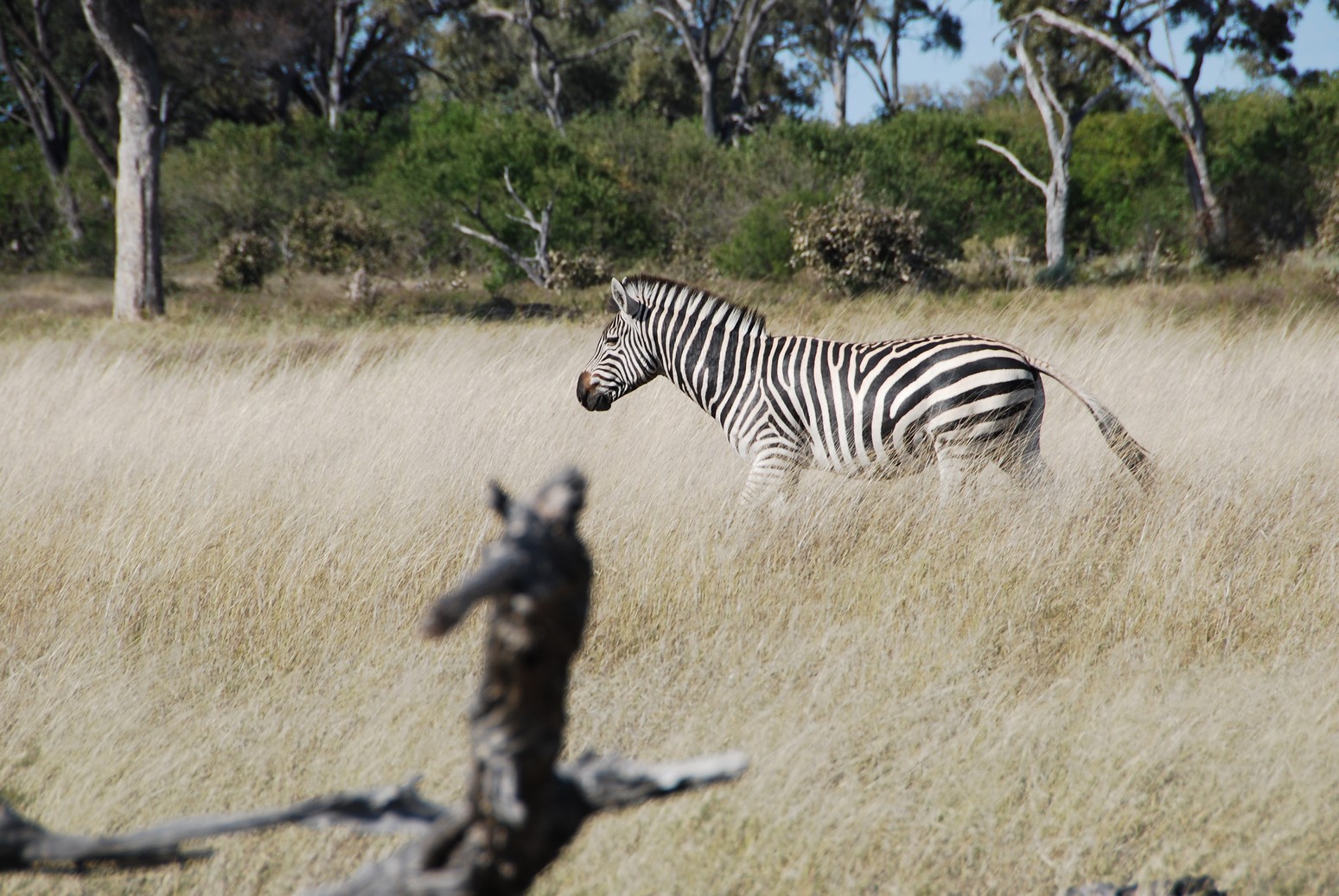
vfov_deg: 4.6
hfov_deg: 6.9
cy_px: 448
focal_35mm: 300
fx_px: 11172
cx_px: 670
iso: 125
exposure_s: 1/250
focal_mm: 200
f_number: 10
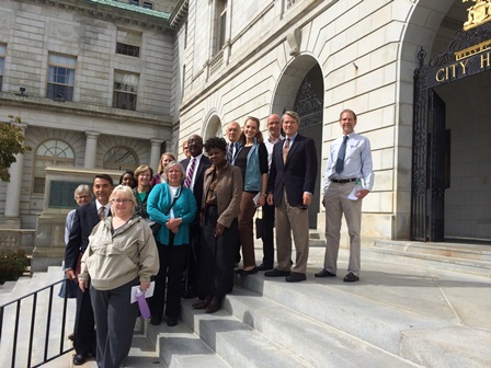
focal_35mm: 30
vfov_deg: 46.8
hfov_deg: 60.0
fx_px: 426
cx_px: 246
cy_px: 184
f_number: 2.2
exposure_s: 1/2160
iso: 32
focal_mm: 4.12
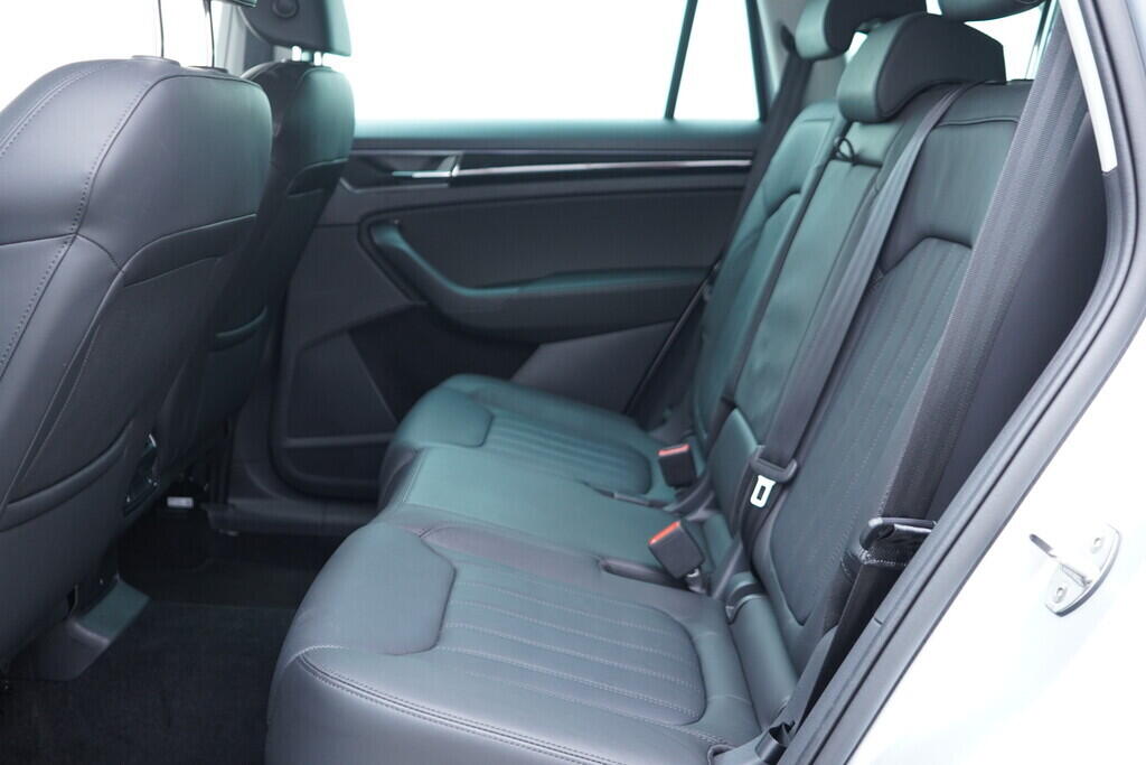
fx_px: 1146
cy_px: 382
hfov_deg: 53.1
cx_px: 573
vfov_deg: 36.9
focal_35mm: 36
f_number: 2.8
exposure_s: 1/40
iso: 640
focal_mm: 24
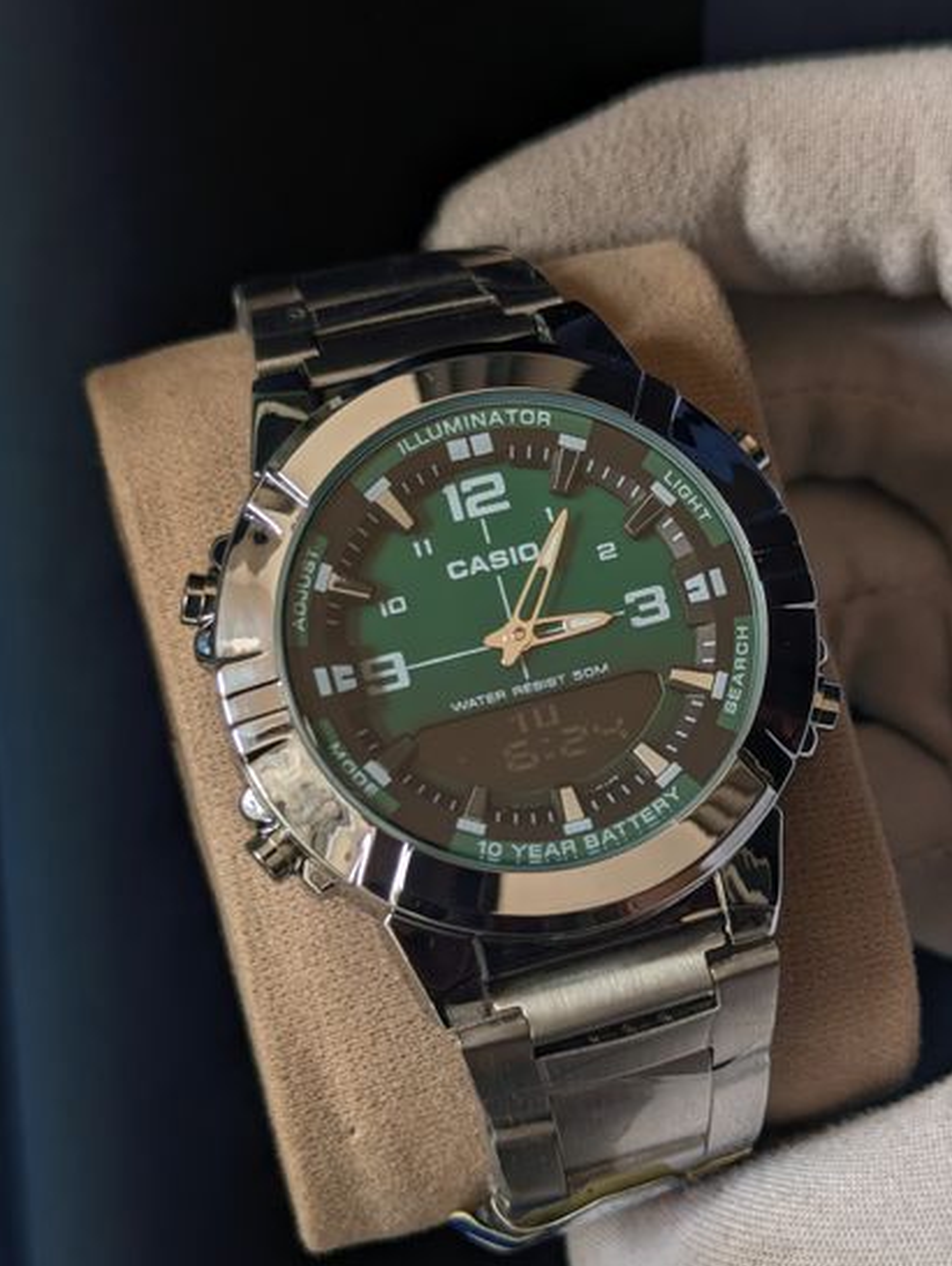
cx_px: 540
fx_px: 2564
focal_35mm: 70
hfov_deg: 21.0
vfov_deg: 27.7
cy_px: 800
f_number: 1.85
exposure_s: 1/150
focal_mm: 6.81
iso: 47
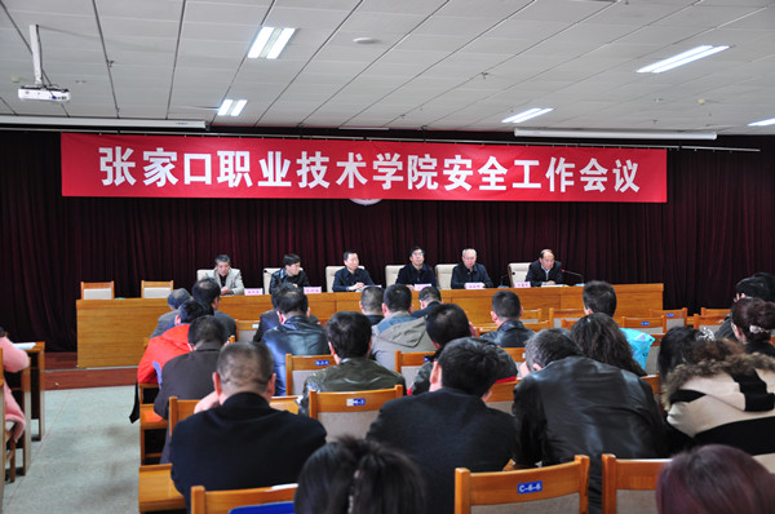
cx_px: 388
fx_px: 903
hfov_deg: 46.5
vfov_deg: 31.8
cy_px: 257
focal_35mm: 42
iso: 400
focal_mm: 28
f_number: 4
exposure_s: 1/10
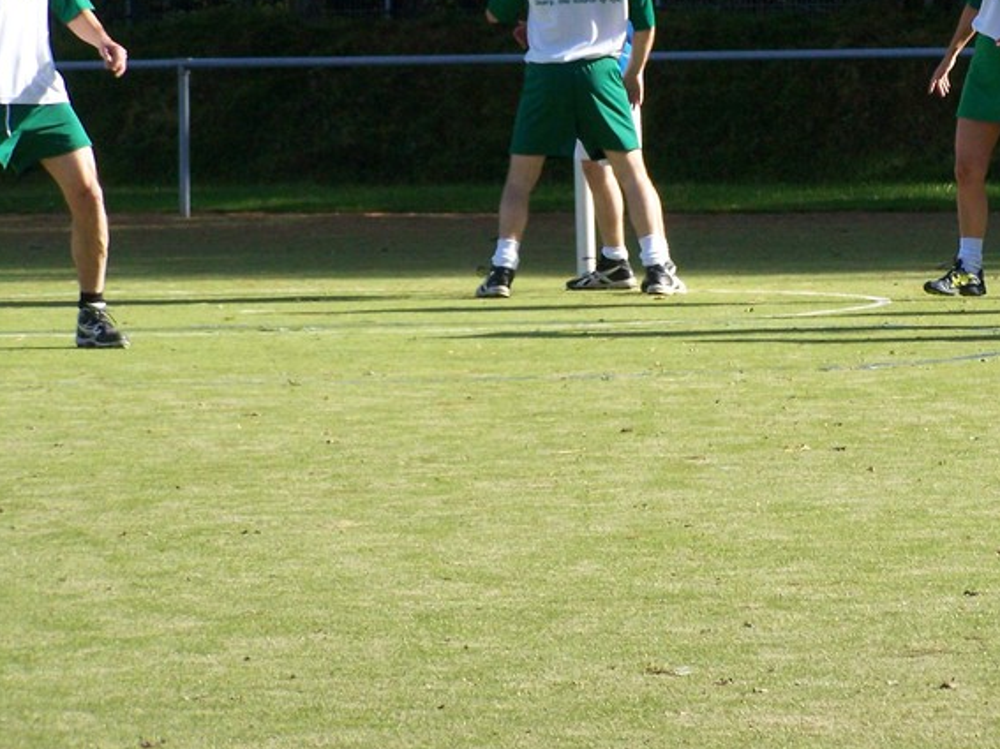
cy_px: 116
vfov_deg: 5.9
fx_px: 7249
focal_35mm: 251
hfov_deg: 7.9
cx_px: 896
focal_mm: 23.1
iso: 160
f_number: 3.3
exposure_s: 1/1000
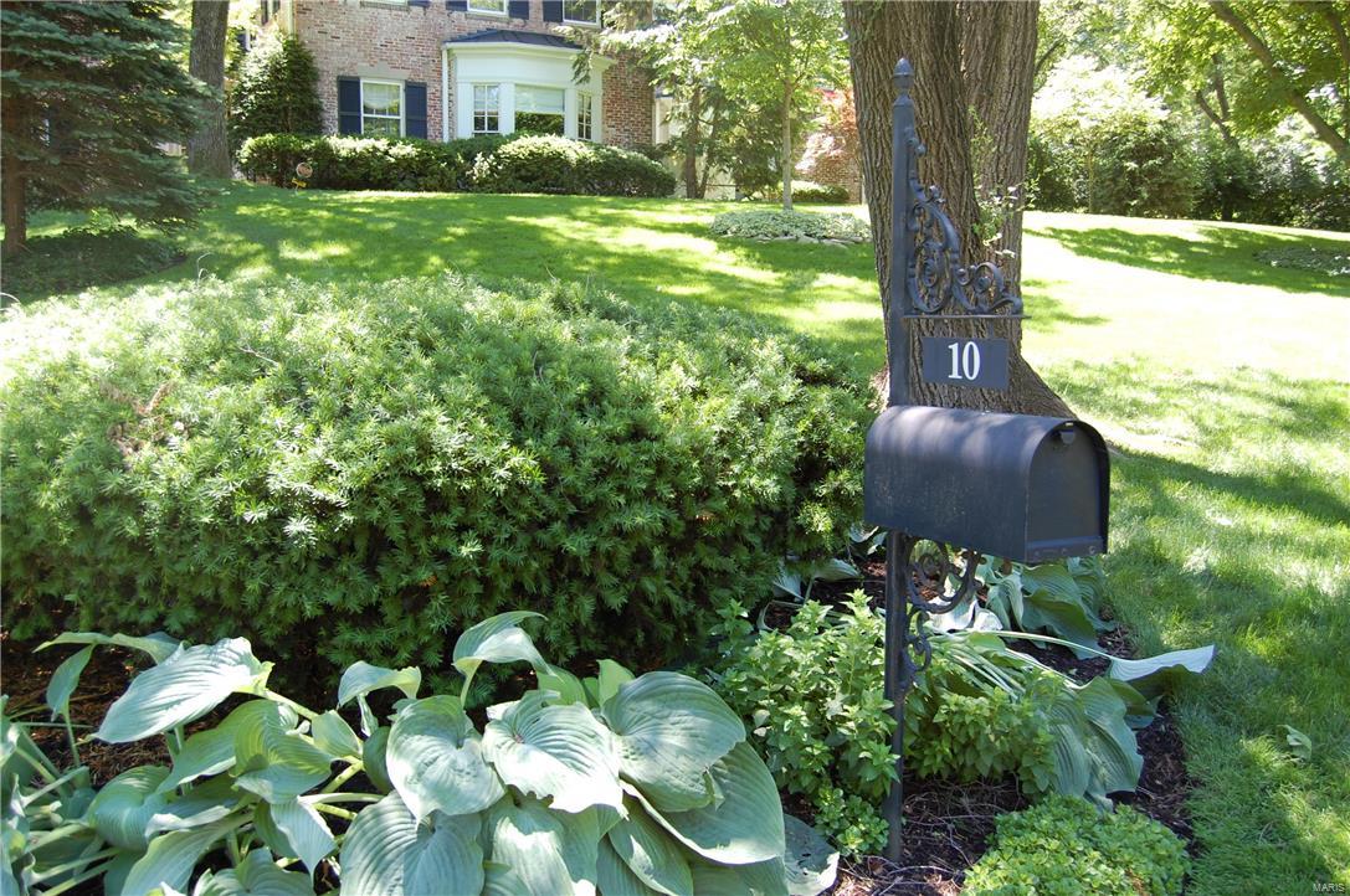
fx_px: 1236
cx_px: 675
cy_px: 448
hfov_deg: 57.3
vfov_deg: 39.9
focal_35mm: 33
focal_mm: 22
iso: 200
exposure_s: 1/60
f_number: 4
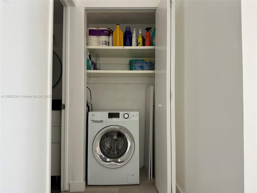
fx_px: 178
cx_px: 128
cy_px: 96
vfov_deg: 56.8
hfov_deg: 71.6
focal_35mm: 24
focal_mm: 6.86
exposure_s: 1/60
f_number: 1.78
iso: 160
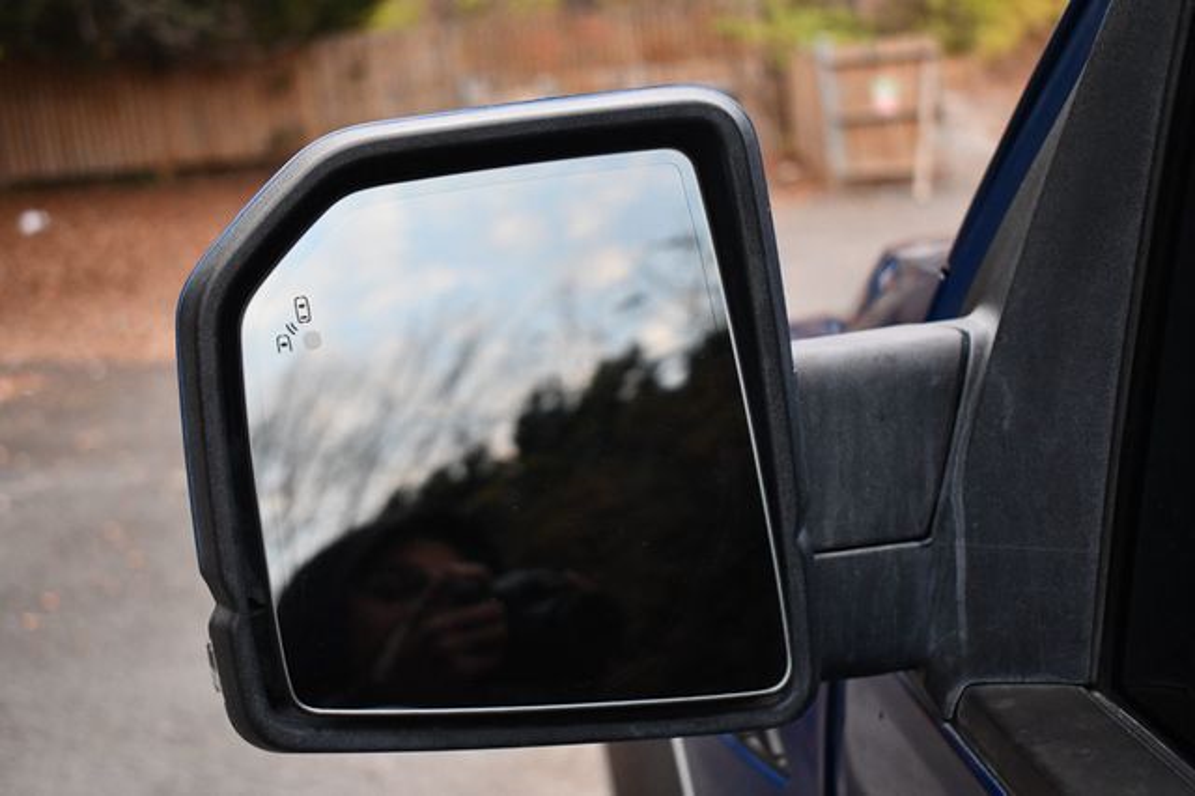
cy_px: 398
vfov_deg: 23.8
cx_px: 598
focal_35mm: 57
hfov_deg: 35.1
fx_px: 1891
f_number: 4.8
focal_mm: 38
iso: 1800
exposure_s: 1/125
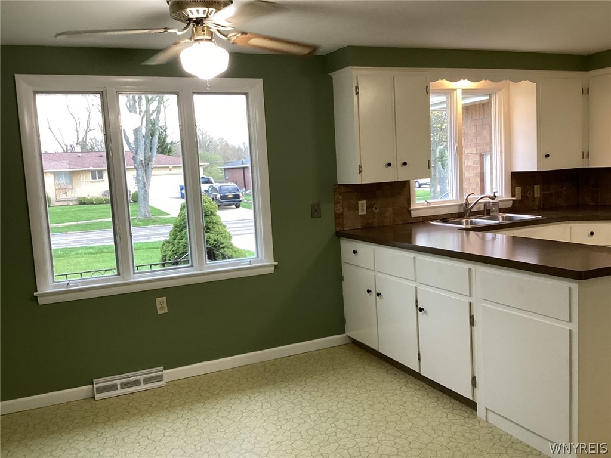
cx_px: 306
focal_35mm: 31
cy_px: 229
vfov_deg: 45.4
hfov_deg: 58.4
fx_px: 547
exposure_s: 1/60
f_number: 2.4
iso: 100
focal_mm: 3.3
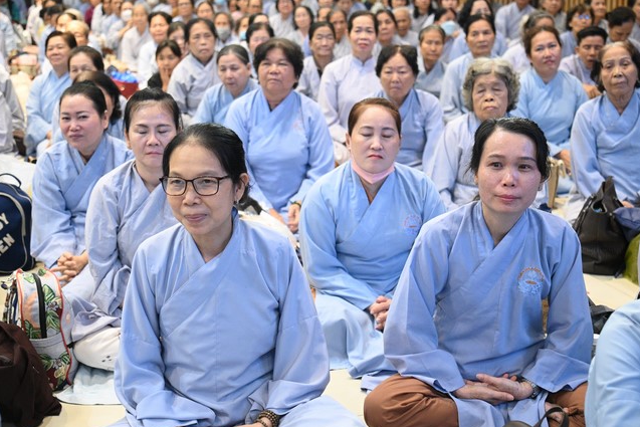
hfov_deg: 37.5
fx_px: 942
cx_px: 323
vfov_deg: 25.5
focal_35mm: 53
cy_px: 216
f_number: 4.5
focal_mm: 52
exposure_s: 1/160
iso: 8000
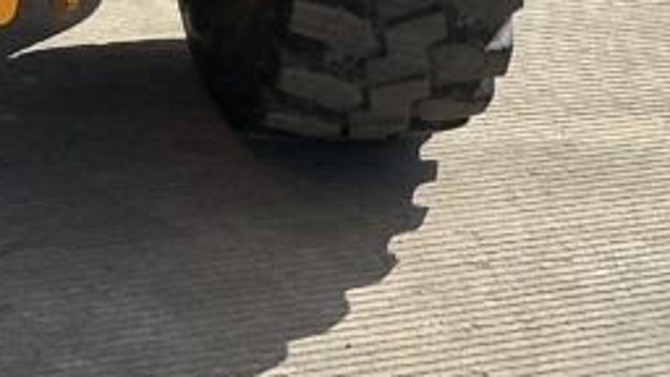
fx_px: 2167
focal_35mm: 122
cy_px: -508
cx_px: 24
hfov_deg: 17.2
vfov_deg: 9.0
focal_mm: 3
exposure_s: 1/2320
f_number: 1.8
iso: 25
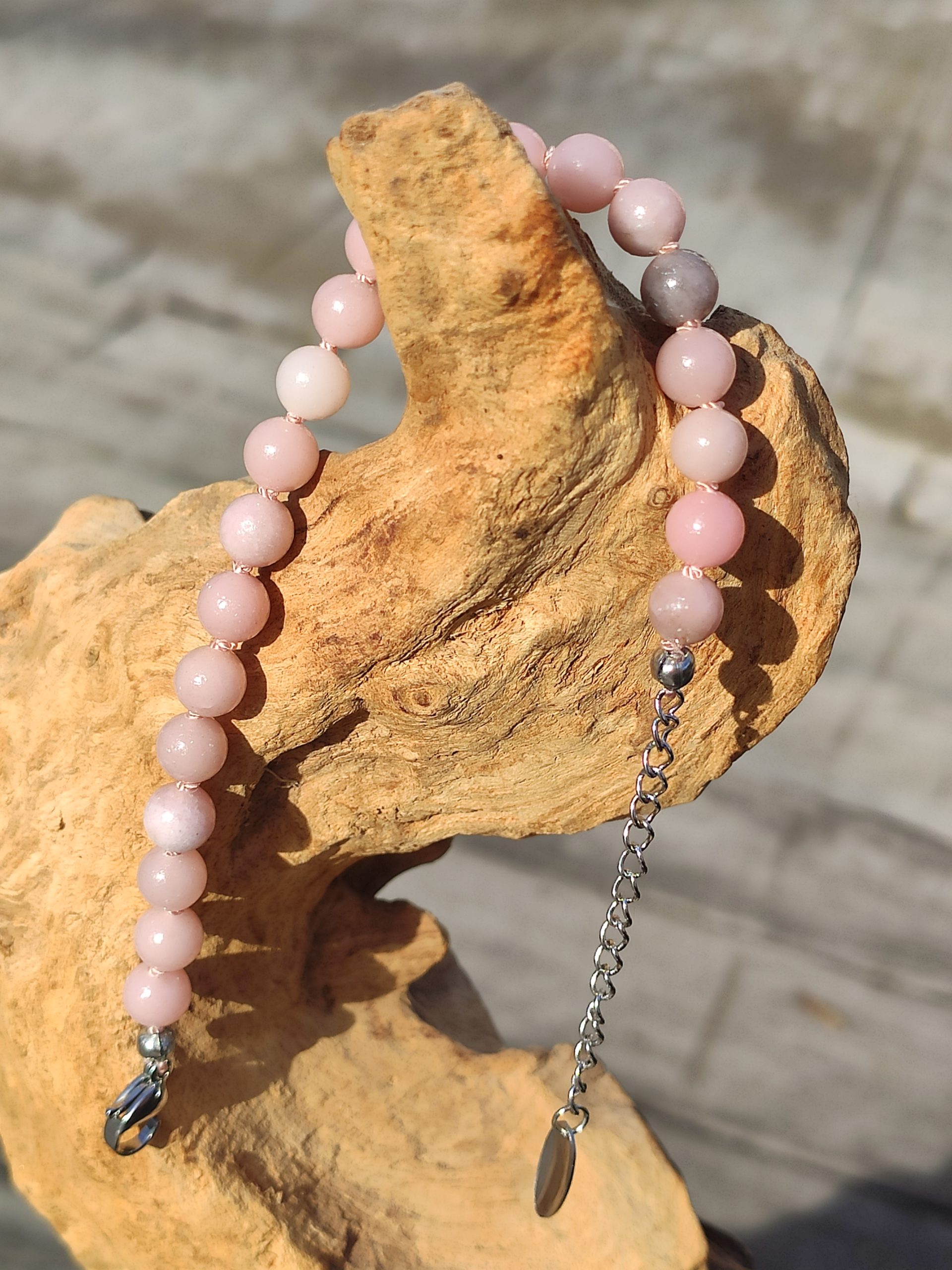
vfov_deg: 67.3
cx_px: 476
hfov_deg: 53.1
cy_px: 635
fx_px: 953
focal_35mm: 26
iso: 112
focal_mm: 4.77
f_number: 1.75
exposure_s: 1/936
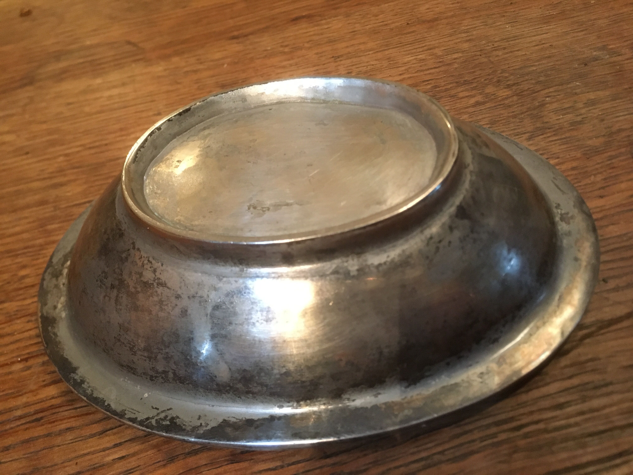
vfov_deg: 48.2
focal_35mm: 29
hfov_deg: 61.7
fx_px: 530
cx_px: 316
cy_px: 238
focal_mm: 4.15
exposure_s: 1/17
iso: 250
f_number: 2.2
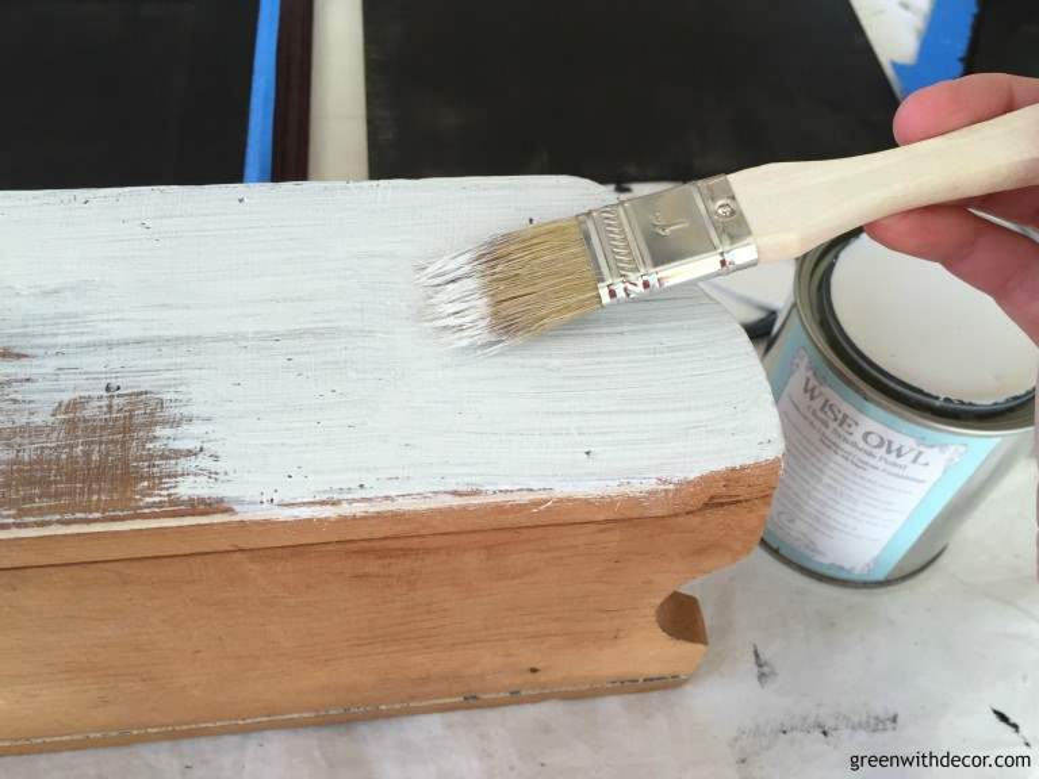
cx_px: 520
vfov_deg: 48.2
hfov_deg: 61.7
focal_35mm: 29
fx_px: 870
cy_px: 390
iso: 50
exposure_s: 1/120
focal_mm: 4.15
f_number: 2.2
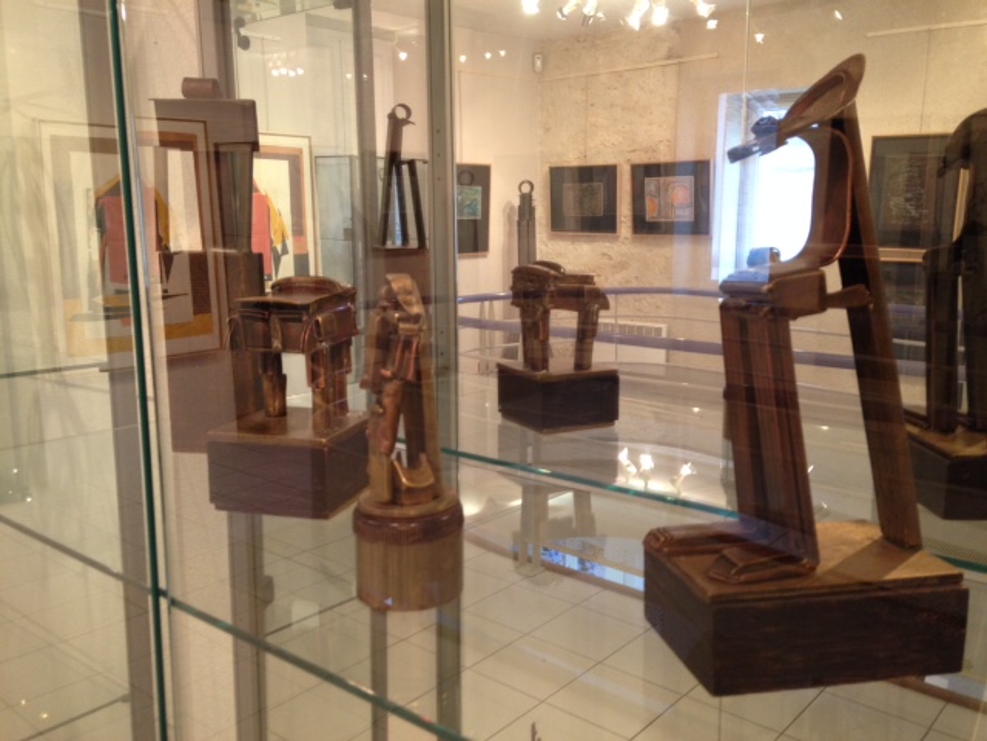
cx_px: 494
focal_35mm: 33
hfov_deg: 55.4
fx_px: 941
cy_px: 370
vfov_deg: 42.9
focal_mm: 4.12
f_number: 2.4
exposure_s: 1/20
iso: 100
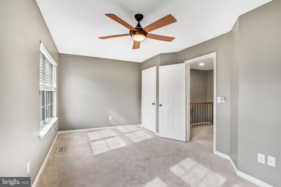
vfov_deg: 70.4
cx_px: 140
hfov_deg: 93.3
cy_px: 94
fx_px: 133
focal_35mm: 17
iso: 400
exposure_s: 1/160
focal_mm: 17
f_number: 8
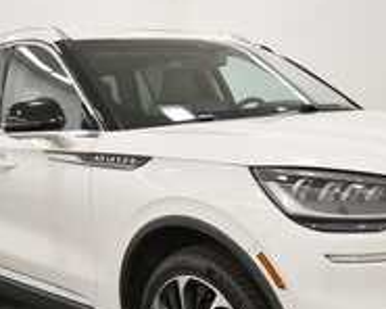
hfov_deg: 30.8
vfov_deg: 24.7
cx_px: 248
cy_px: 233
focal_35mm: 61
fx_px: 697
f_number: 5.6
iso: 800
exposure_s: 1/200
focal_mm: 20
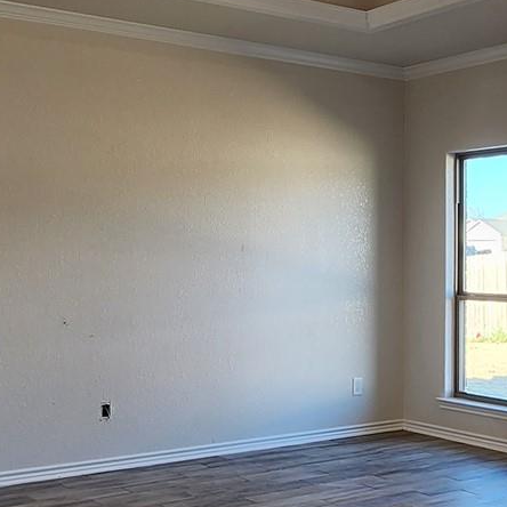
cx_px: 393
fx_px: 878
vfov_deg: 32.2
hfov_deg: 31.5
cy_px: 260
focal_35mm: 53
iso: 50
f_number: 2.2
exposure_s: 1/60
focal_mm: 2.2
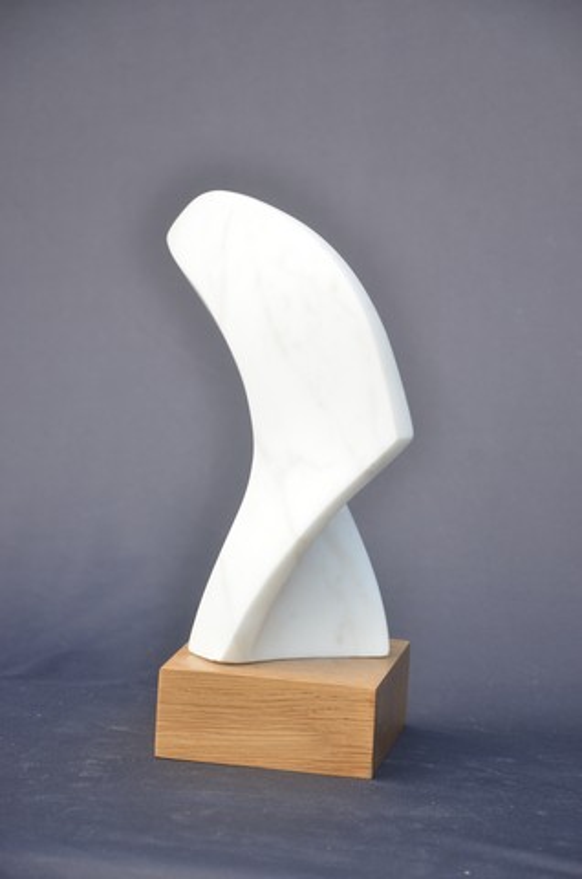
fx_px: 3361
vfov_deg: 14.9
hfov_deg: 9.9
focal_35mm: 138
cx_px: 291
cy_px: 440
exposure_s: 1/250
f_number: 7.1
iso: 320
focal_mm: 92
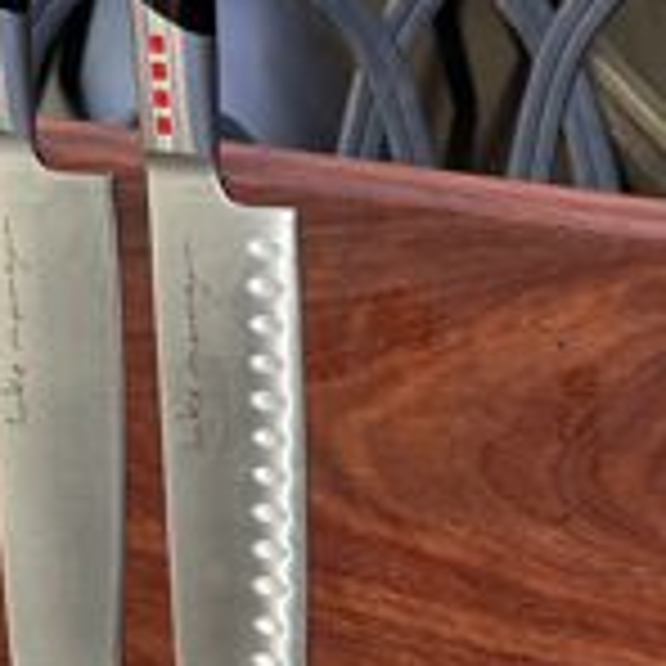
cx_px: 540
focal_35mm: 230
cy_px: 572
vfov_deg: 7.6
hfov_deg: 7.6
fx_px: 5006
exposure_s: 1/121
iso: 25
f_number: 2.2
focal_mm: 7.5
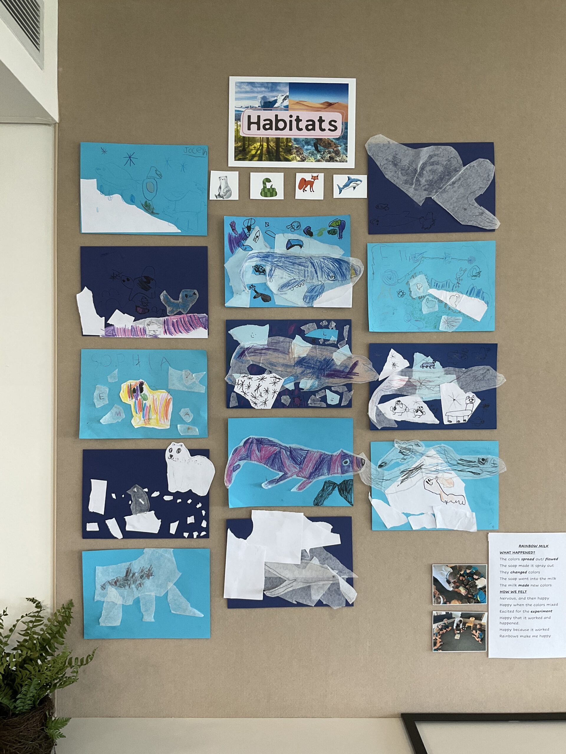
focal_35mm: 29
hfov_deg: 48.2
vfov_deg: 61.7
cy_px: 377
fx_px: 632
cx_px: 283
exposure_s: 1/100
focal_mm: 3
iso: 50
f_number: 1.8
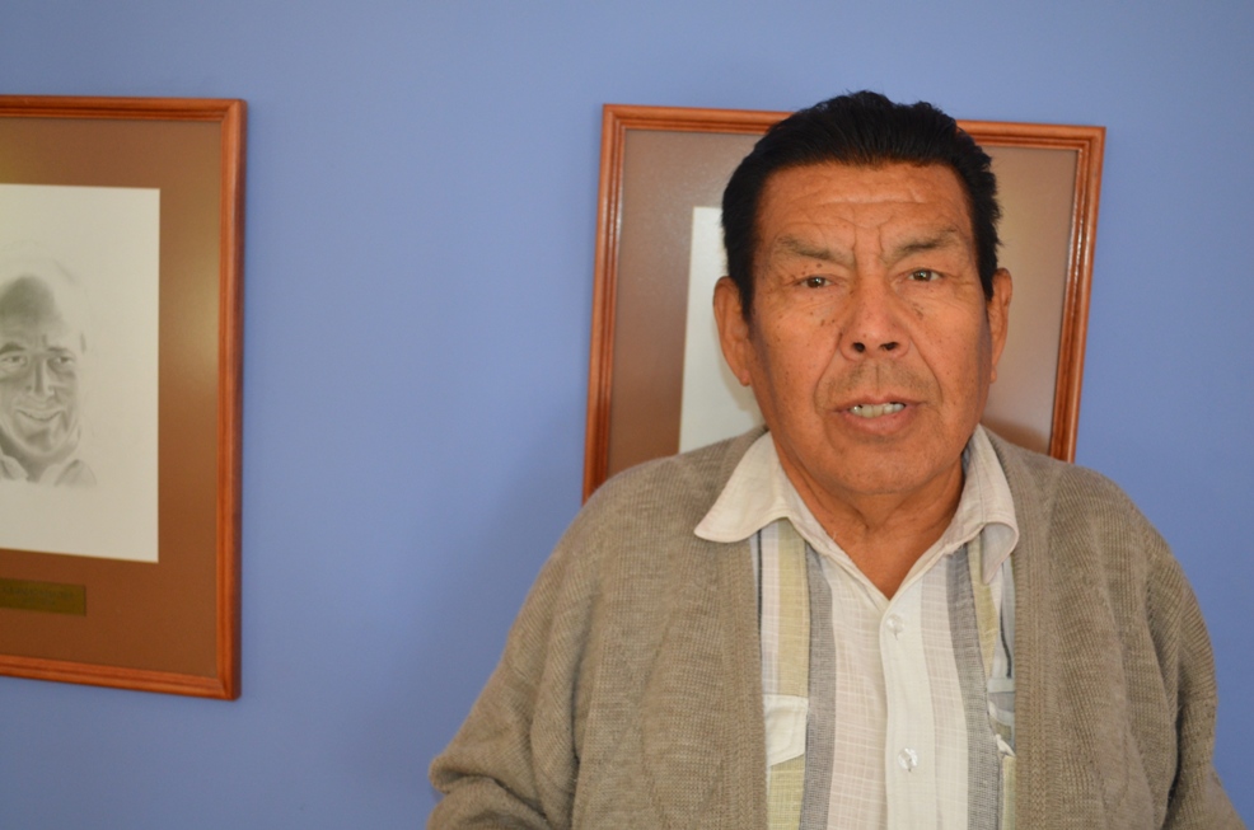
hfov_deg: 53.2
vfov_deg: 36.7
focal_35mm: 36
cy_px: 415
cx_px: 627
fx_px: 1251
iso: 900
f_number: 4
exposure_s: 1/60
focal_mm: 24
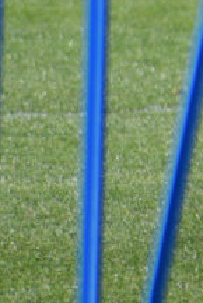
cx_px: 388
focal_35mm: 2124
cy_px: -321
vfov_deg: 1.0
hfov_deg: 0.6
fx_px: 17936
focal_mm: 300
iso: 400
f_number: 6.3
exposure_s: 1/1600
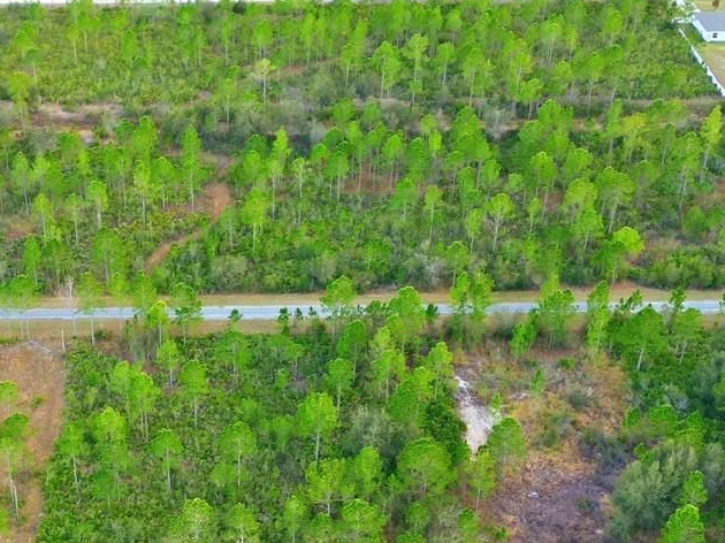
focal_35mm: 61
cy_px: 380
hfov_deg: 31.5
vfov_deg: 23.9
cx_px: 244
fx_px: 1277
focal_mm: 6.7
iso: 100
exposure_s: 1/50
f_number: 1.7
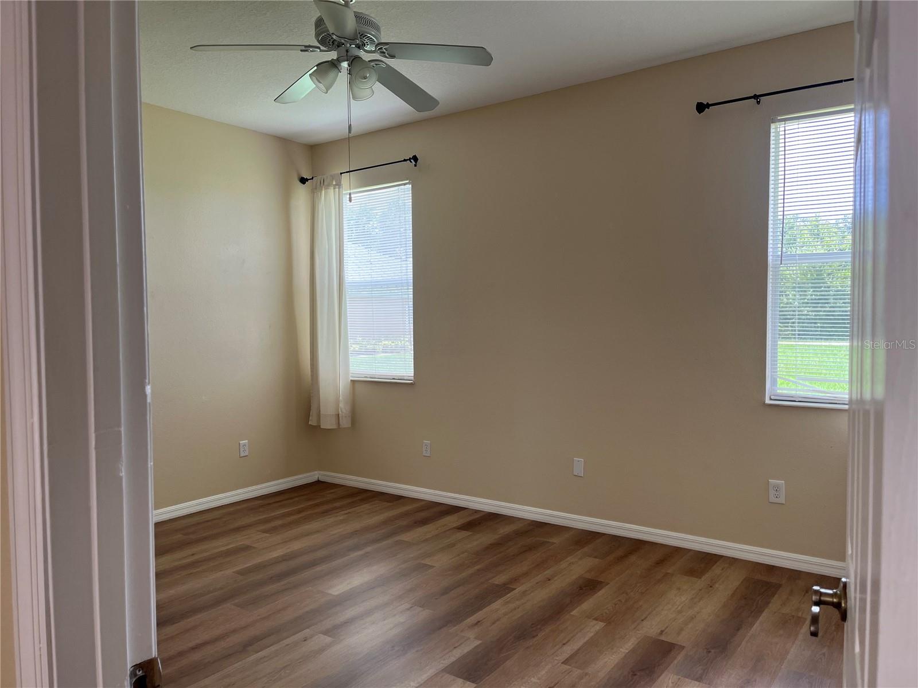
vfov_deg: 53.1
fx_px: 690
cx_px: 459
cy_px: 344
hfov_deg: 67.3
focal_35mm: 26
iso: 64
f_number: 1.6
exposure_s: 1/133
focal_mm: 5.1
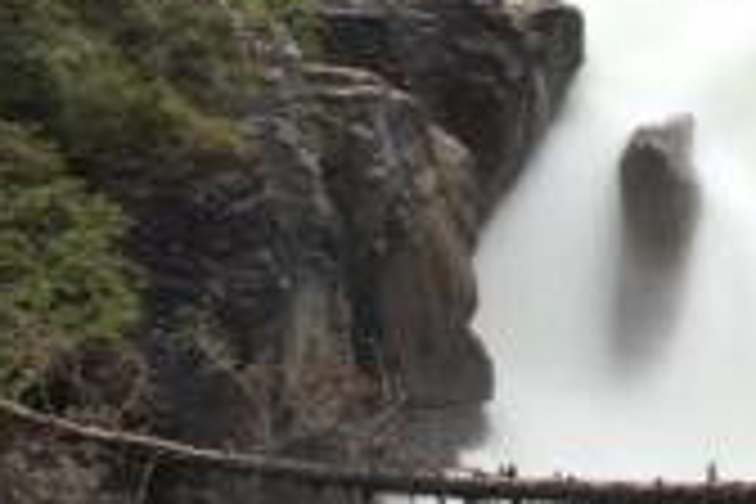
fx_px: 4410
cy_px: 338
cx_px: 461
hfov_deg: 9.8
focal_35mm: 210
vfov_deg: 6.5
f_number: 2.2
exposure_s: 15
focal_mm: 4.15
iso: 25
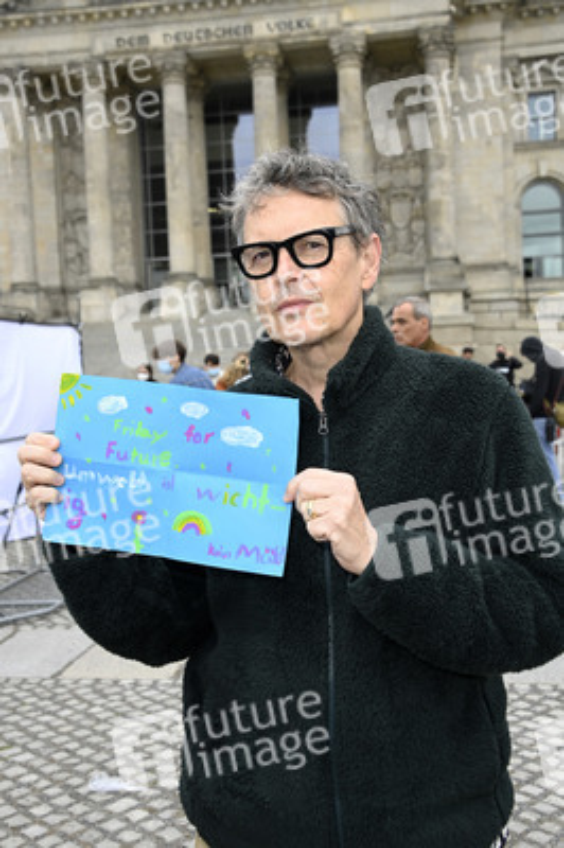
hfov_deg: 33.3
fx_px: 942
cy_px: 424
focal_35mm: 40
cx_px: 282
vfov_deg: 48.5
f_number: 6.3
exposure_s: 1/250
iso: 400
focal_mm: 40
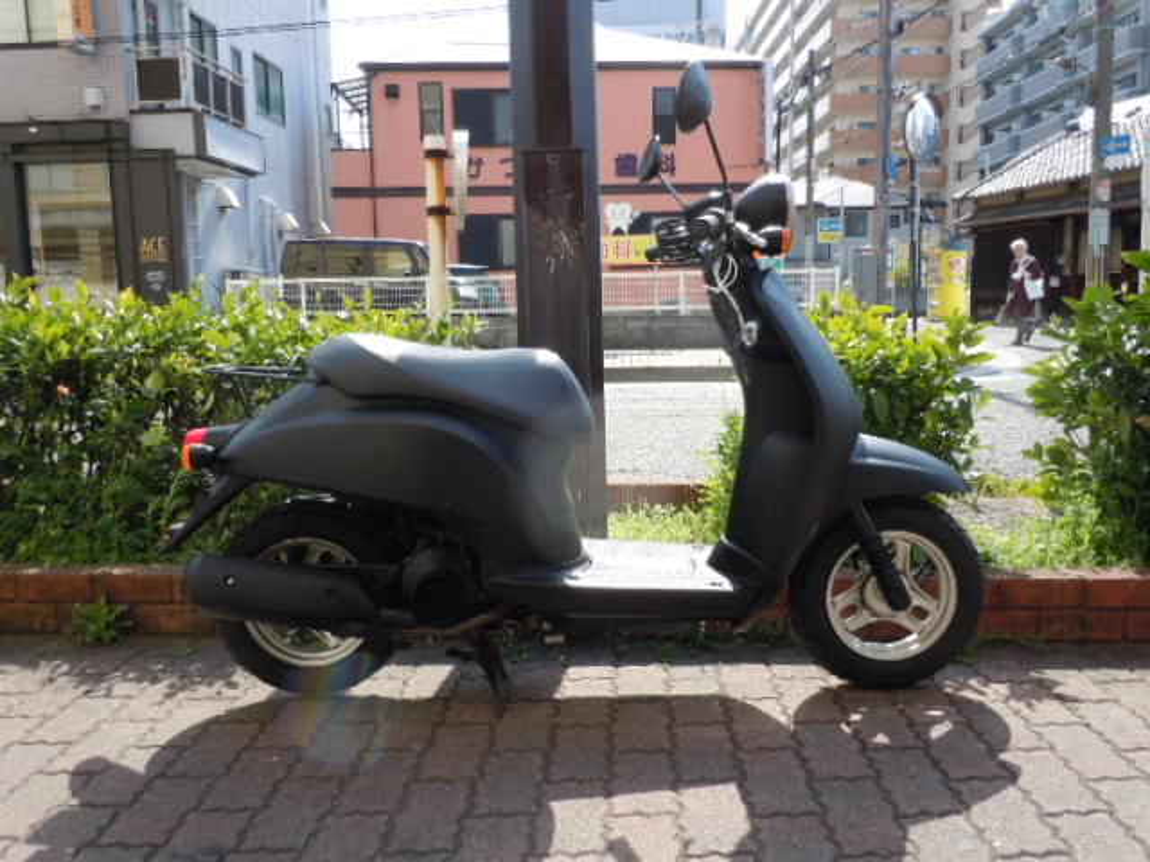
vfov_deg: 49.7
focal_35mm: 28
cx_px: 575
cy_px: 431
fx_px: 930
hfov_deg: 63.4
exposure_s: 1/250
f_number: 3.7
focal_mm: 5
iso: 100
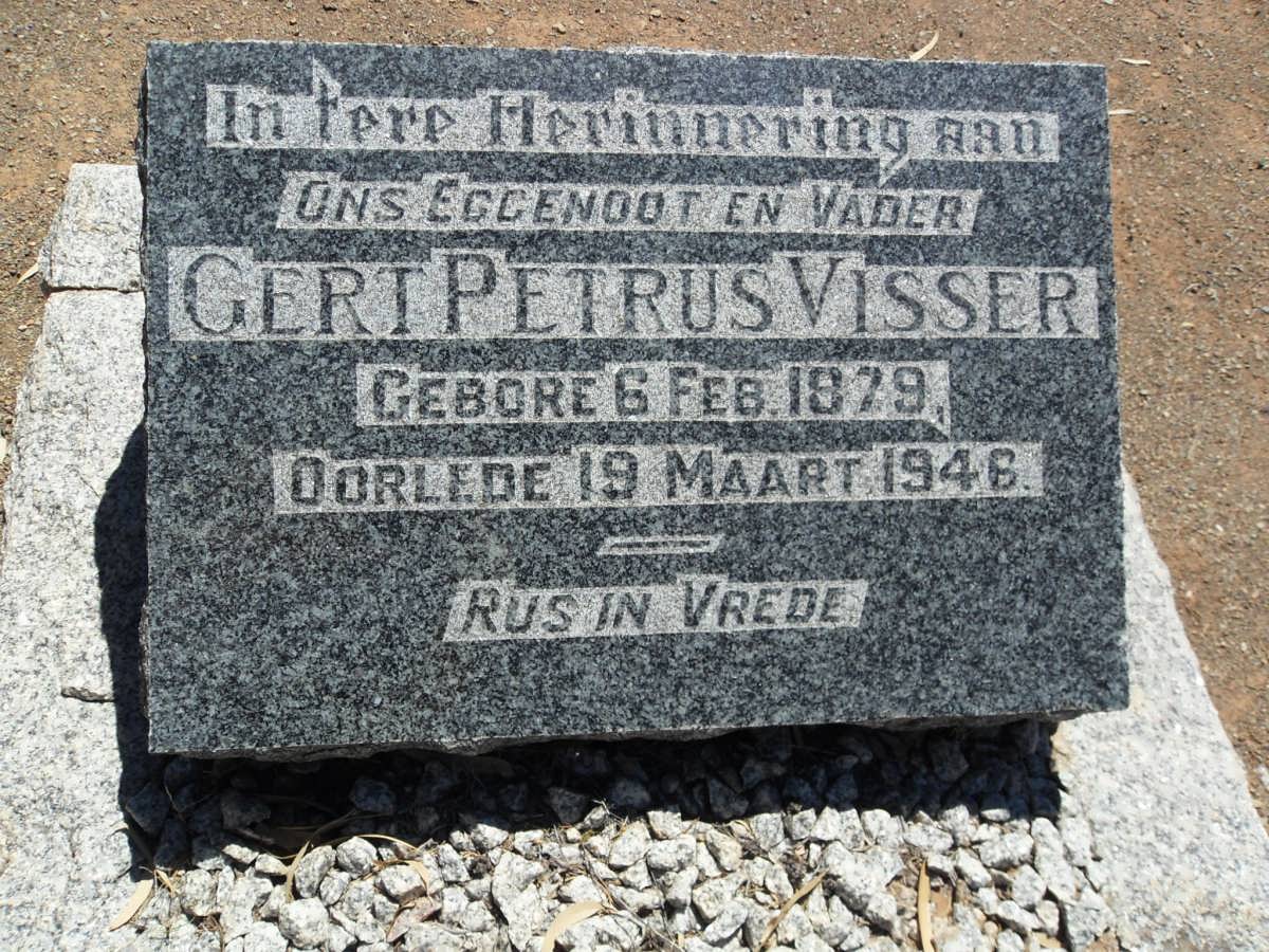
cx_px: 634
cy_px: 476
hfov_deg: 52.6
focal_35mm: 35
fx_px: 1283
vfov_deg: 40.7
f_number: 8.2
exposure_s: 1/180
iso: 80
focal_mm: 6.3
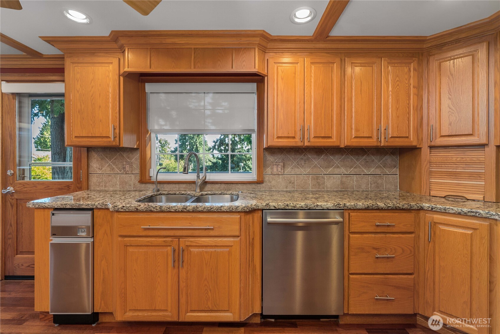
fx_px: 195
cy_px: 167
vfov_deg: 81.3
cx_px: 250
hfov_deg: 104.2
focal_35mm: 14
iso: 1000
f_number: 8
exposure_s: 1/2.5
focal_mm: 14
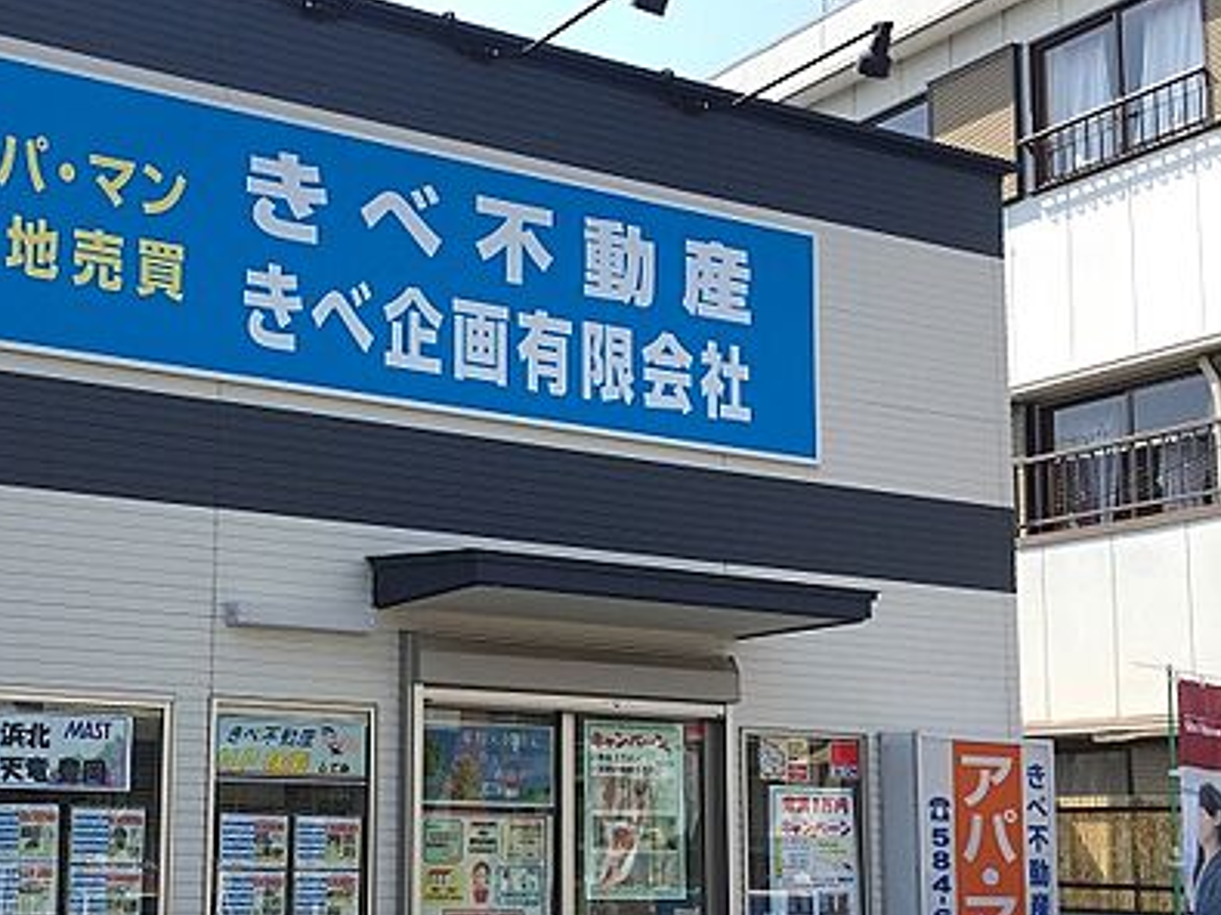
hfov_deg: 39.4
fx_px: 1657
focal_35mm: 47
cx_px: 312
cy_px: 628
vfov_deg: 30.6
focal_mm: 4.15
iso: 32
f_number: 2.2
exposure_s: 1/807
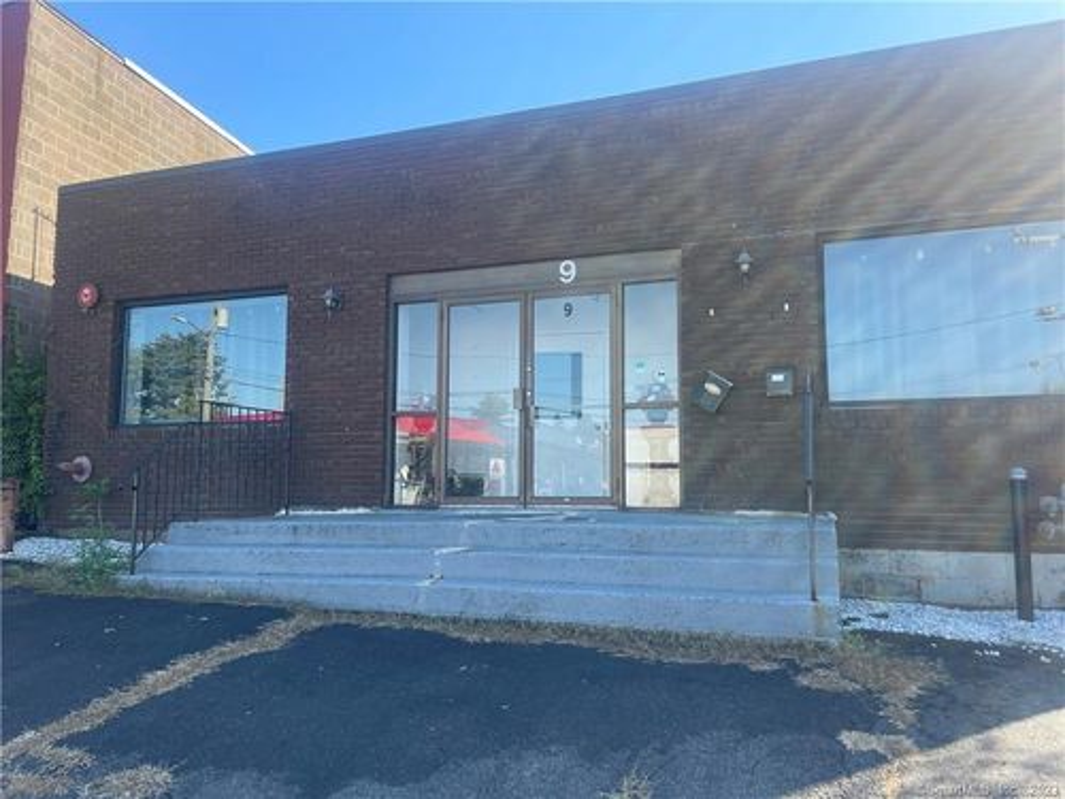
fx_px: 800
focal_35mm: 26
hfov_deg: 67.3
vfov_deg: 53.1
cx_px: 532
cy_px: 400
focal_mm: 5.1
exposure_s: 1/842
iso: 50
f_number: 1.6
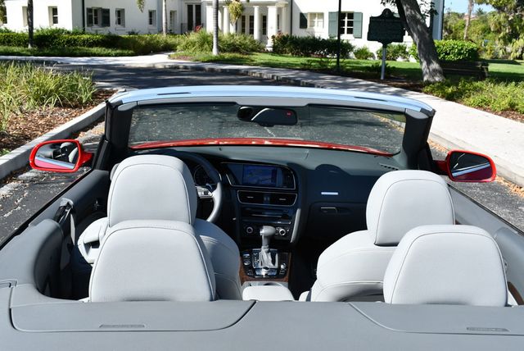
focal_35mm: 46
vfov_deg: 29.3
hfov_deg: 42.7
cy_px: 176
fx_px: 670
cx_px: 262
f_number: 8
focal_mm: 23
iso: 140
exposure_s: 1/250
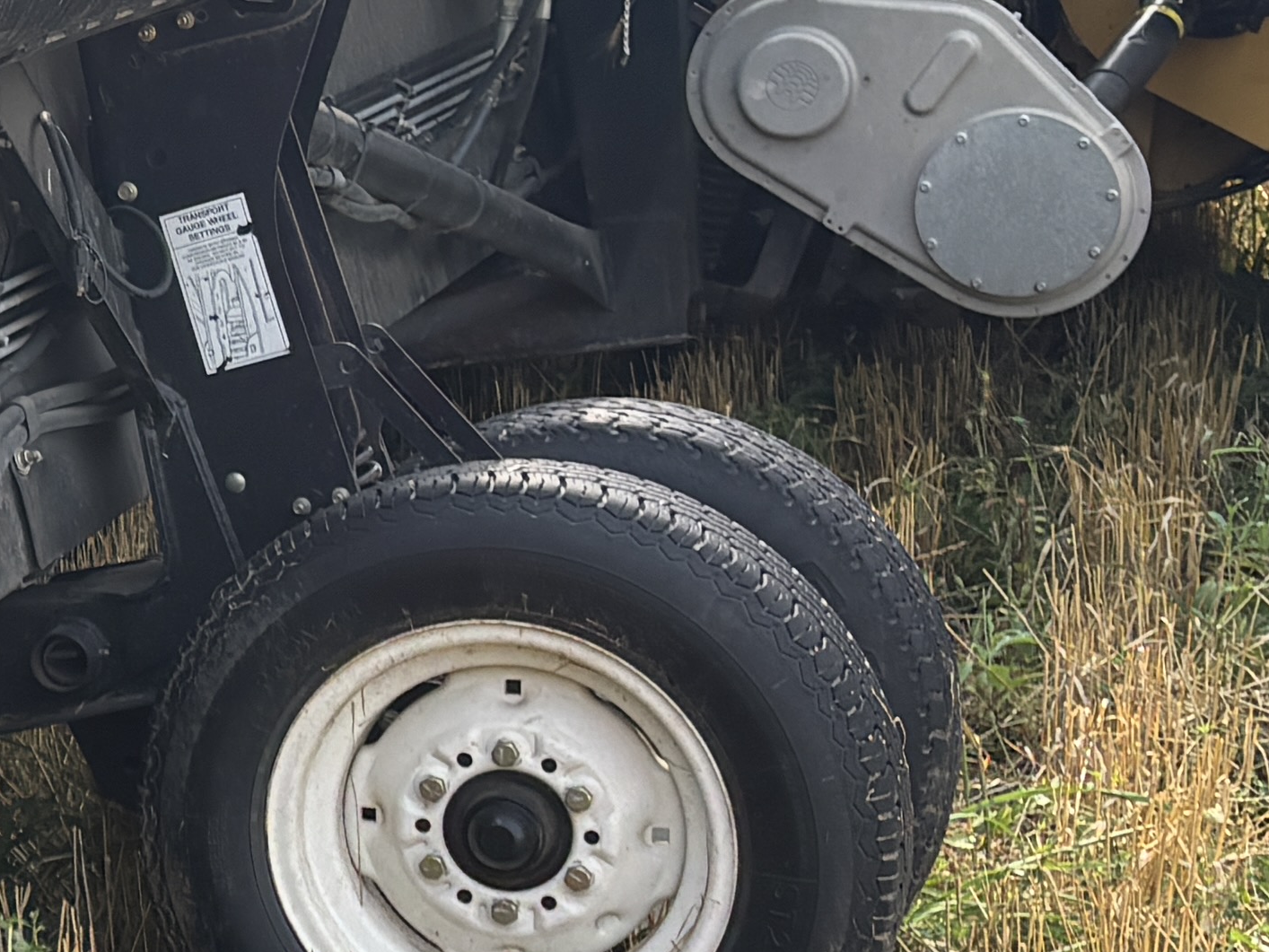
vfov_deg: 14.1
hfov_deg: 16.5
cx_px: -817
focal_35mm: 105
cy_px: 472
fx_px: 3850
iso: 50
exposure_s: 1/935
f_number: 1.6
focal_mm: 5.96
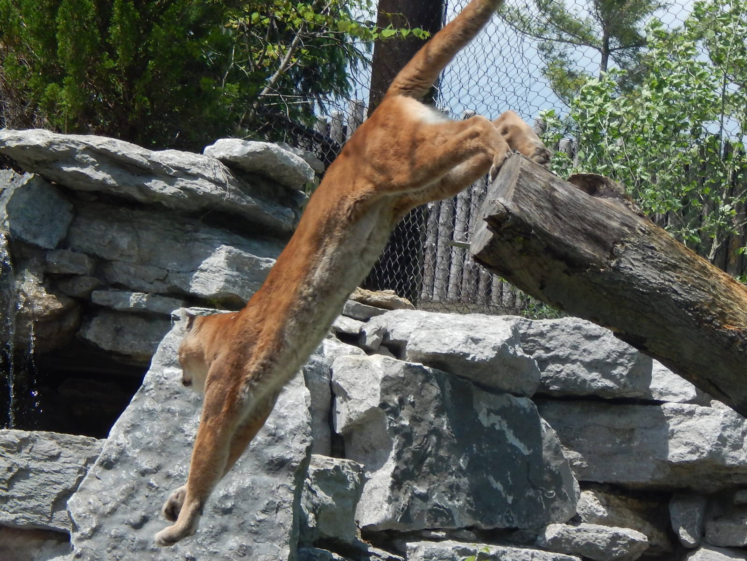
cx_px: 374
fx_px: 2482
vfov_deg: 12.9
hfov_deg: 17.1
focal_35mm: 115
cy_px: 280
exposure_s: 1/640
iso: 125
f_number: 4.6
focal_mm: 20.5
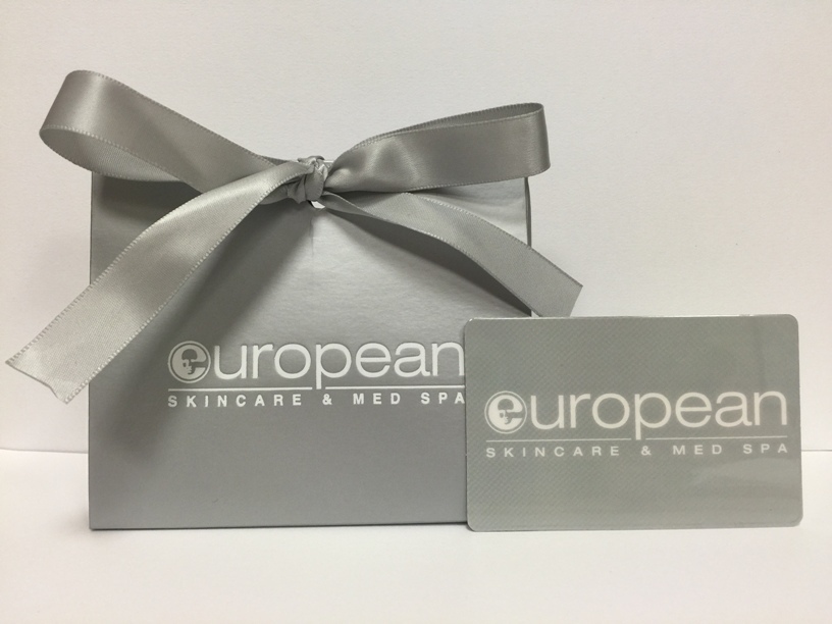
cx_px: 416
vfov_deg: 48.2
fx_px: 697
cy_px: 312
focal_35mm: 29
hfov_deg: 61.7
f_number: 2.2
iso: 50
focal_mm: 4.15
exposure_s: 1/30
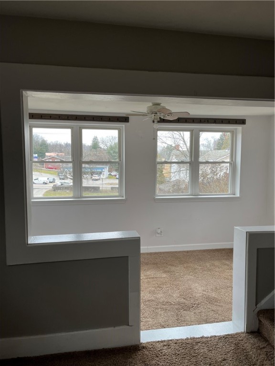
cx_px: 138
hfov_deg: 53.1
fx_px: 275
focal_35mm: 26
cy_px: 183
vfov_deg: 67.3
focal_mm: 5.1
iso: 64
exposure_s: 1/120
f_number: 1.6
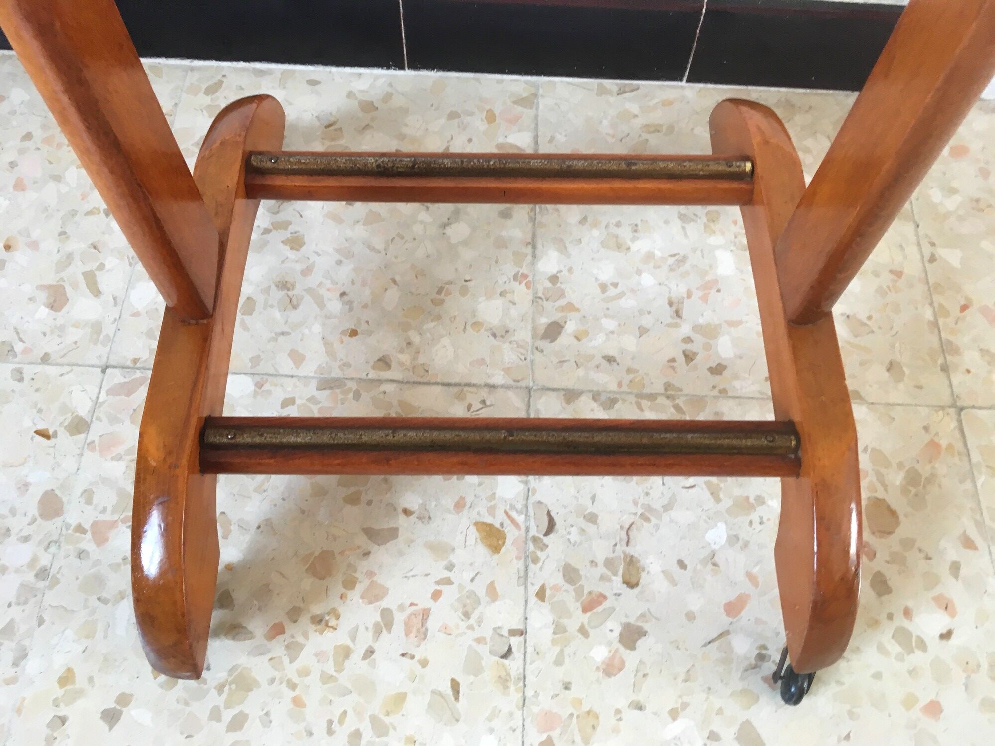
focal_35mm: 29
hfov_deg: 61.7
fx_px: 834
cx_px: 498
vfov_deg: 48.2
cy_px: 373
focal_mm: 4.15
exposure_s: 1/33
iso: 80
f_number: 2.2
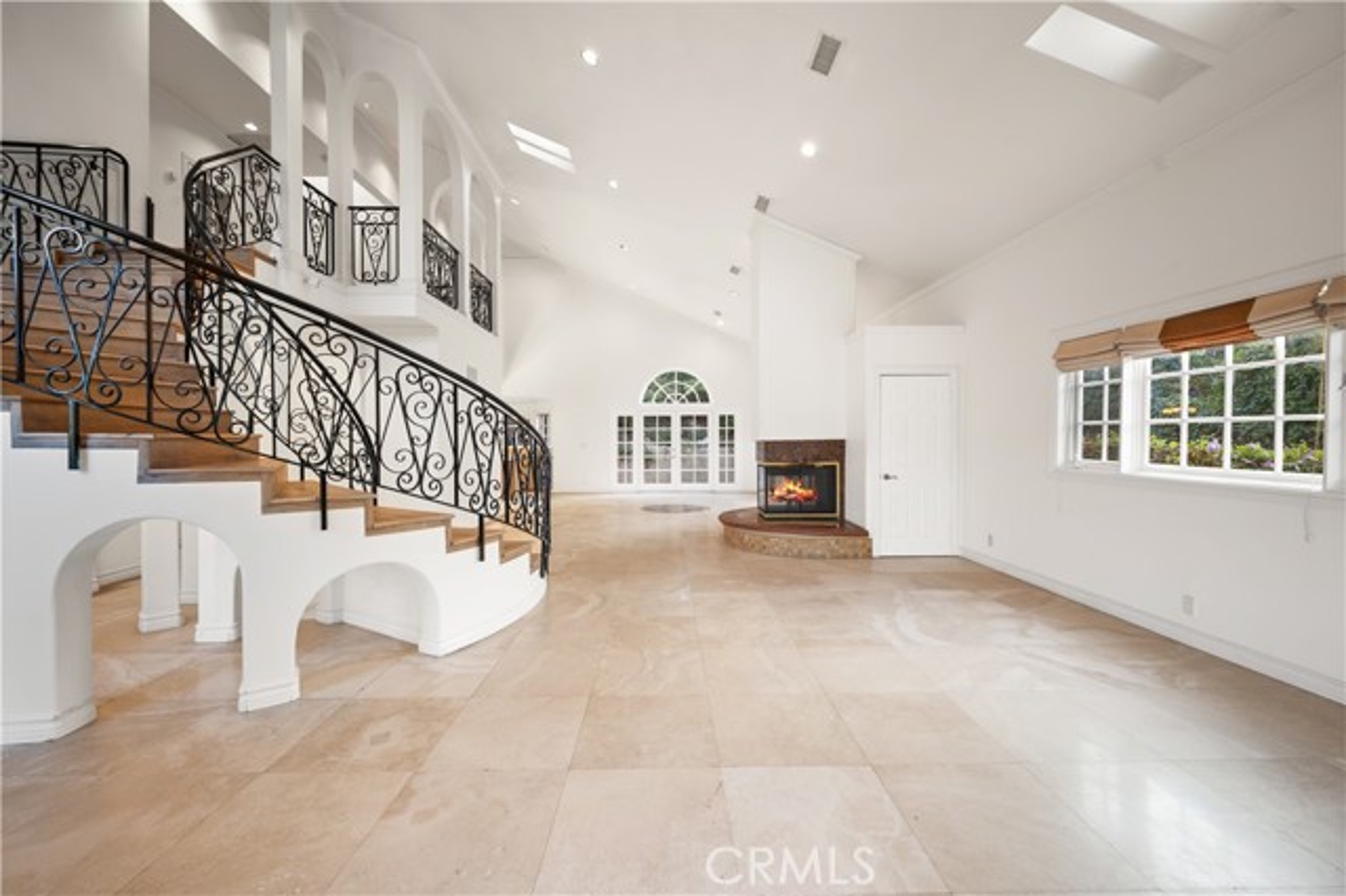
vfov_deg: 81.1
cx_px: 673
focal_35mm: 14
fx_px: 523
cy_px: 448
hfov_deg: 104.3
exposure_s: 1/1.25
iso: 100
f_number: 8
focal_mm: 14
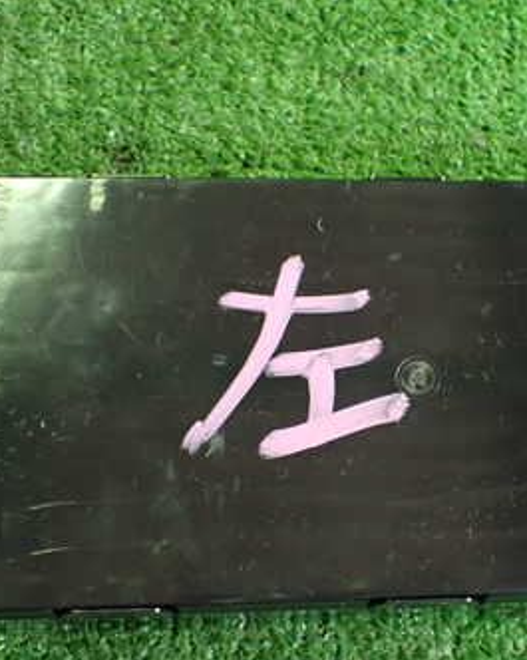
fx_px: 1035
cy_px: 382
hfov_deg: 28.2
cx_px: 394
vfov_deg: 35.3
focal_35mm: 53
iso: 800
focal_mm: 5.4
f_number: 2.3
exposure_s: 1/50
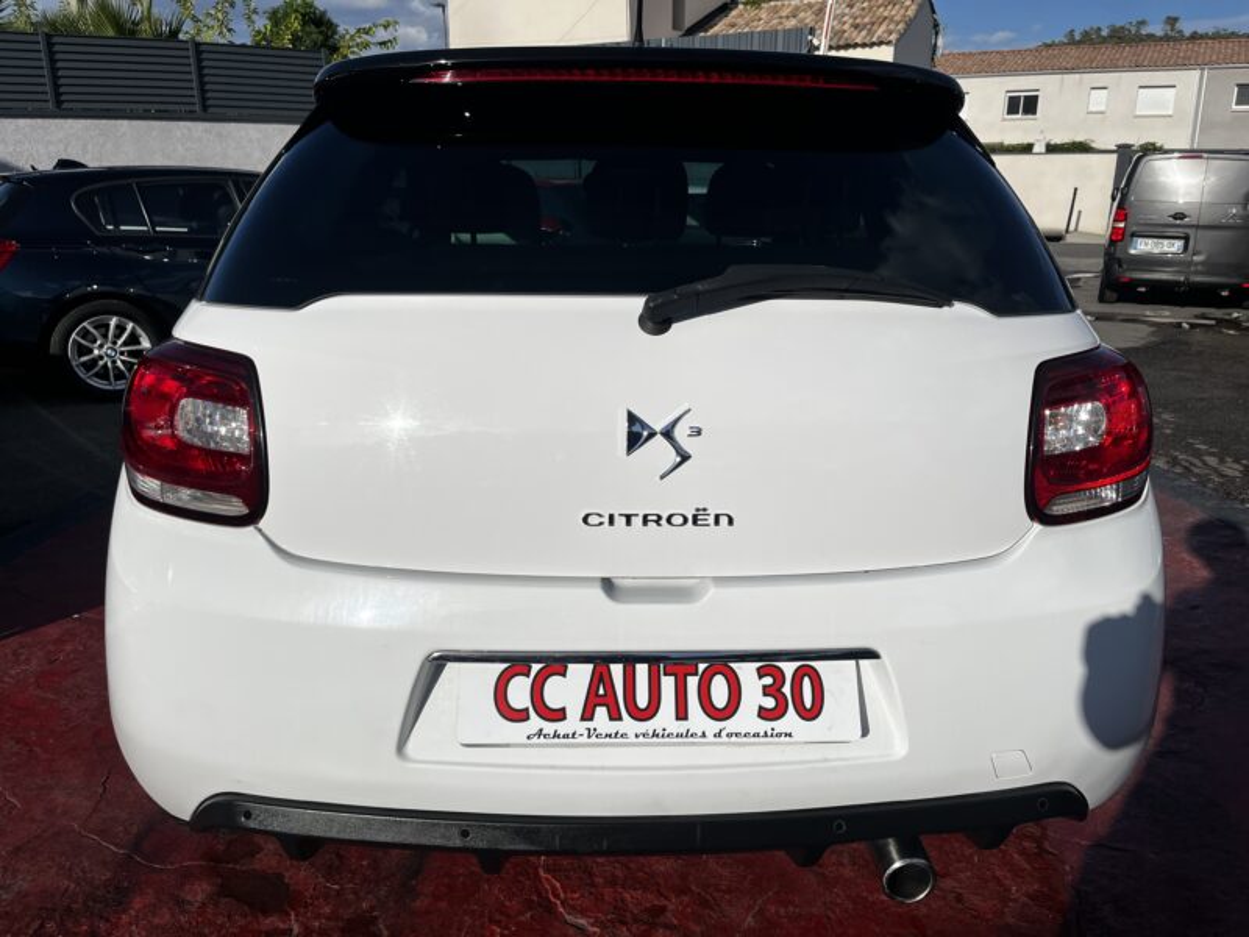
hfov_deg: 67.3
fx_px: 938
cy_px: 468
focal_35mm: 26
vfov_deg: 53.1
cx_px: 624
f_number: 1.6
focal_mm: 5.1
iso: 50
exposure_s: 1/11905
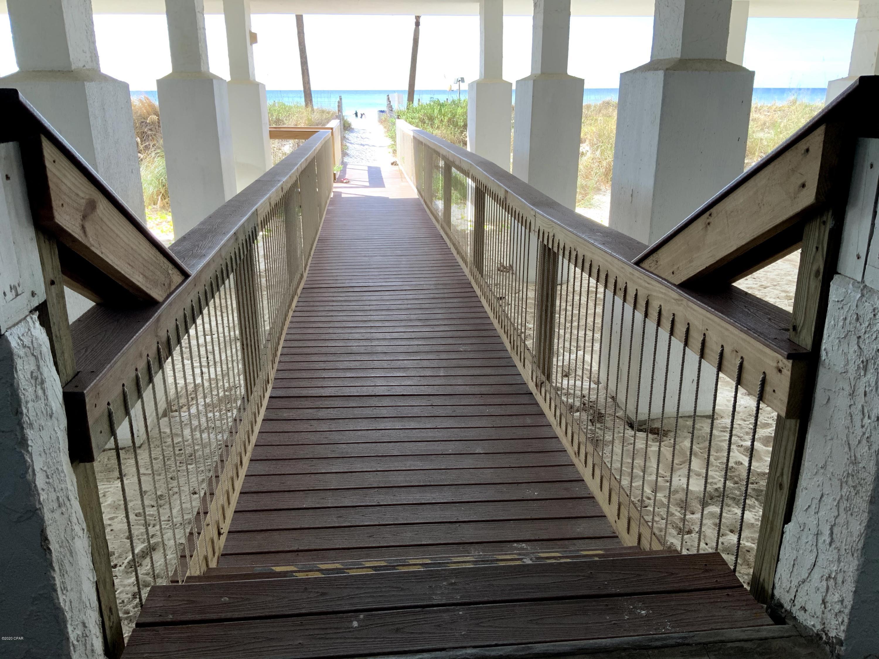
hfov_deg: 61.7
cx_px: 440
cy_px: 330
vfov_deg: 48.2
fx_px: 736
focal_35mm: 29
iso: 16
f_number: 1.8
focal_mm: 3
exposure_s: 1/193
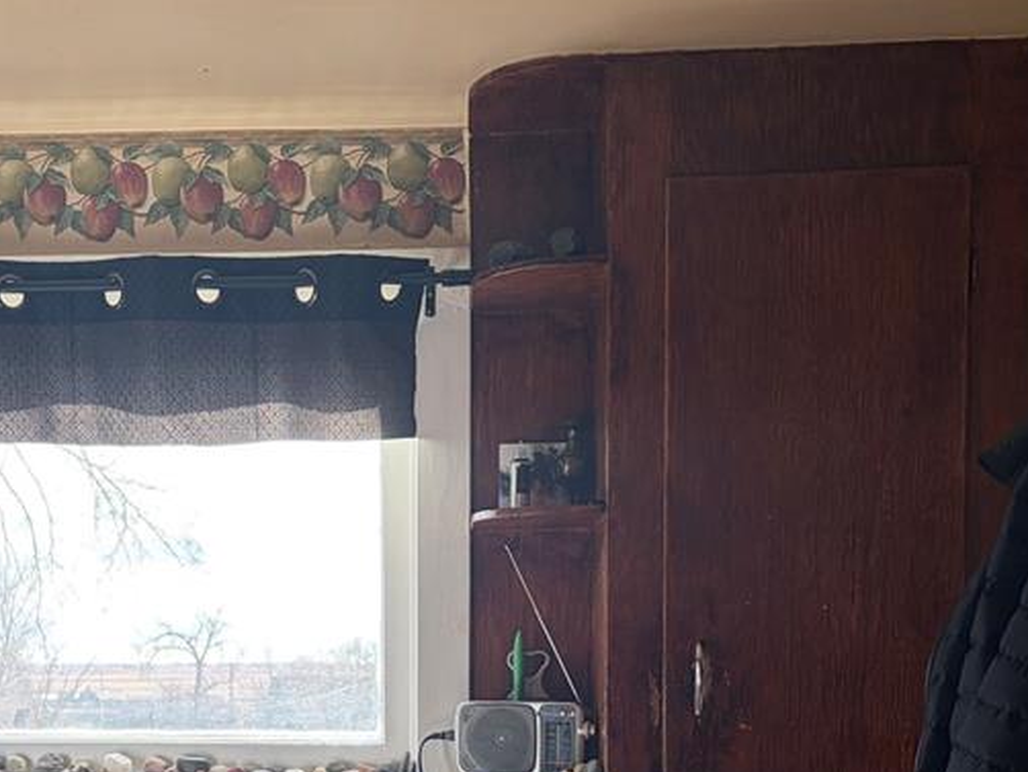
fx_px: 1575
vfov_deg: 26.4
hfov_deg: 35.9
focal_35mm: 53
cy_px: 735
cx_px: 358
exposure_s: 1/185
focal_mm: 5.96
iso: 50
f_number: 1.6
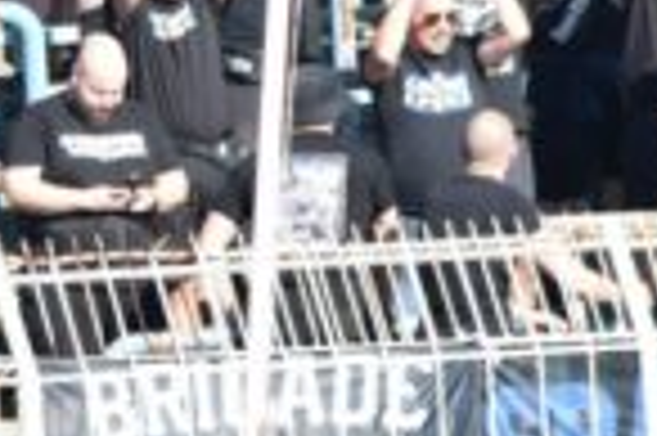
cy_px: -58
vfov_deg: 0.8
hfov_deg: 1.2
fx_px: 31245
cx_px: -446
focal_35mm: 1714
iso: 800
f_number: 5.6
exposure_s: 1/1250
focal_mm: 240
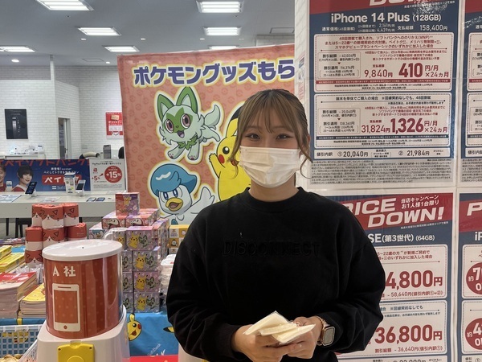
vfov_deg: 53.1
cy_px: 181
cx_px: 241
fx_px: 362
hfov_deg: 67.3
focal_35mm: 26
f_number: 1.6
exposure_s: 1/120
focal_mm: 5.1
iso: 50
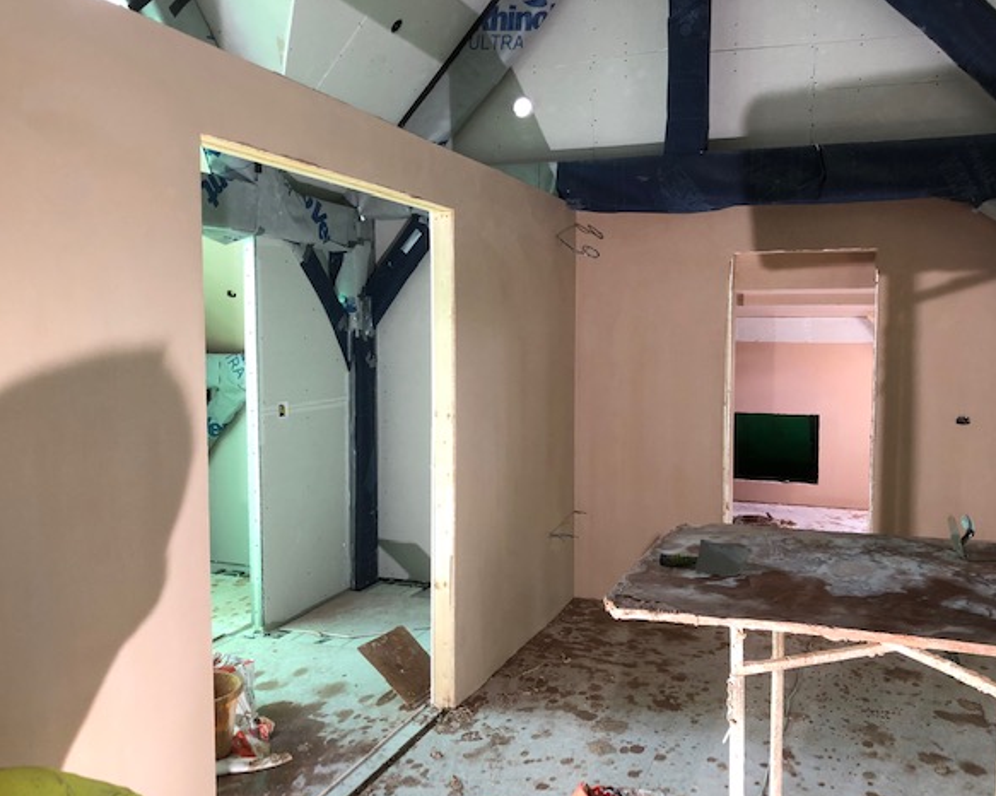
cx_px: 545
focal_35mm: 30
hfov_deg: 58.7
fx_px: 884
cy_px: 403
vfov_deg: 48.5
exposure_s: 1/17
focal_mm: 3.99
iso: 40
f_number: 1.8
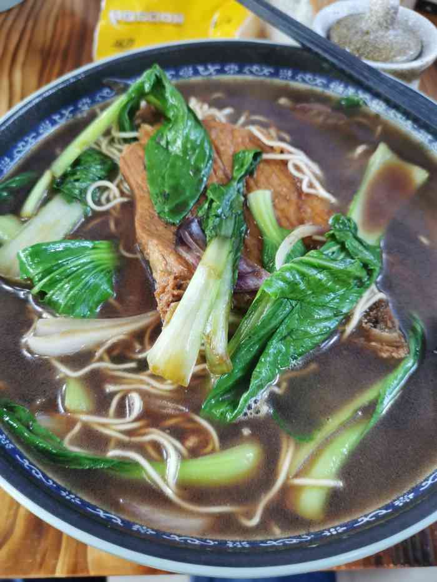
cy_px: 291
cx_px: 218
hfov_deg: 51.4
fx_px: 454
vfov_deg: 65.3
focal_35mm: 27
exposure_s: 1/33.3
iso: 320
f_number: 1.8
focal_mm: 5.58
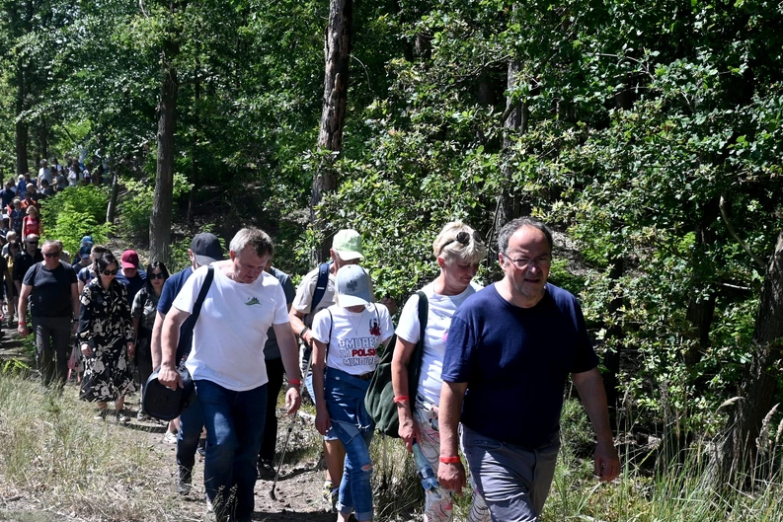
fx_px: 1283
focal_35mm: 59
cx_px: 325
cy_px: 287
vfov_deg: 23.0
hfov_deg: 33.8
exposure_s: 1/1250
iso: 400
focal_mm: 26
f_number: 5.6
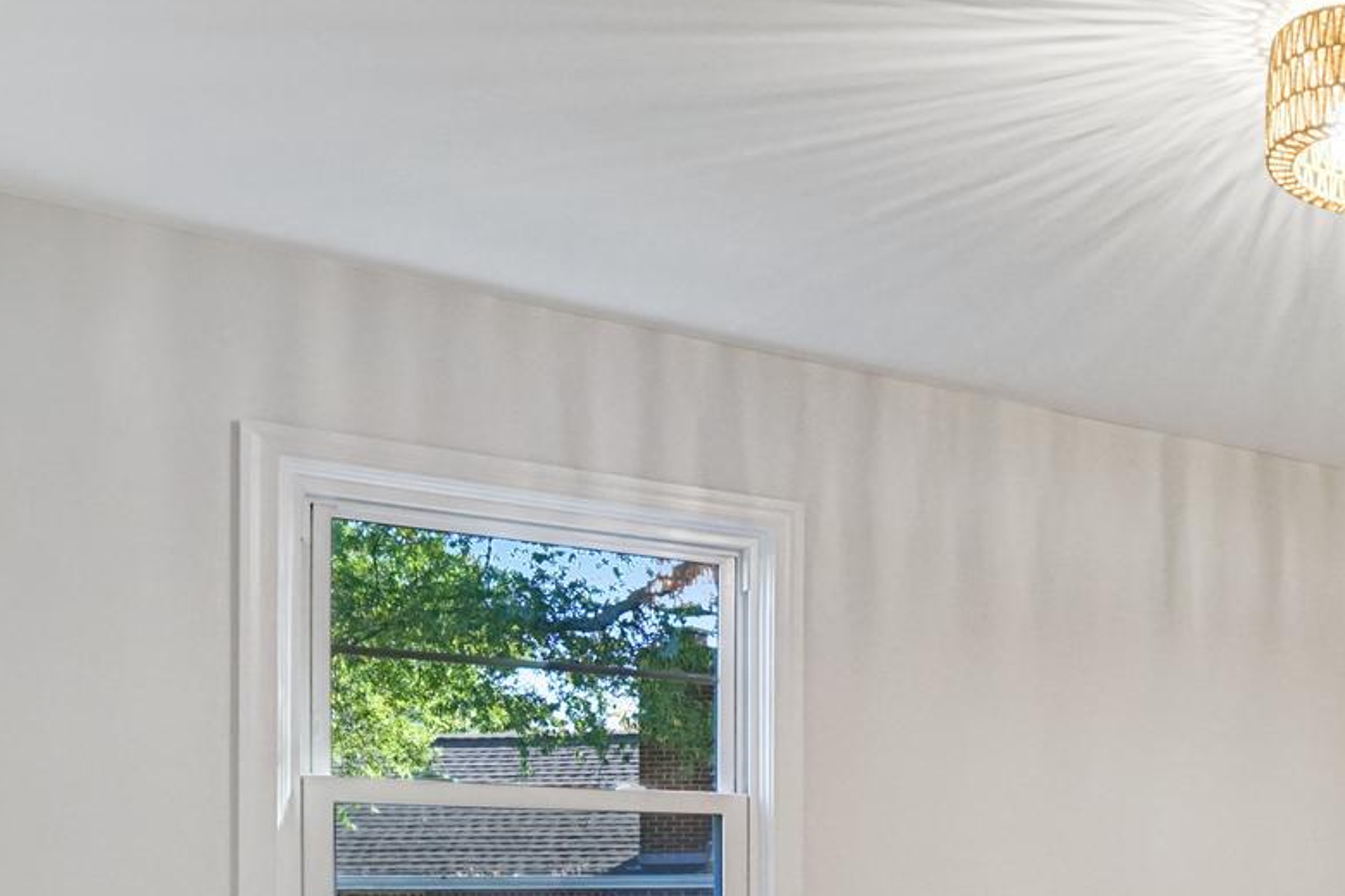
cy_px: 931
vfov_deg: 29.4
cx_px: 1663
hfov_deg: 35.2
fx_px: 1569
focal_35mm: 42
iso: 1250
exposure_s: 1/50
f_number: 8
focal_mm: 16
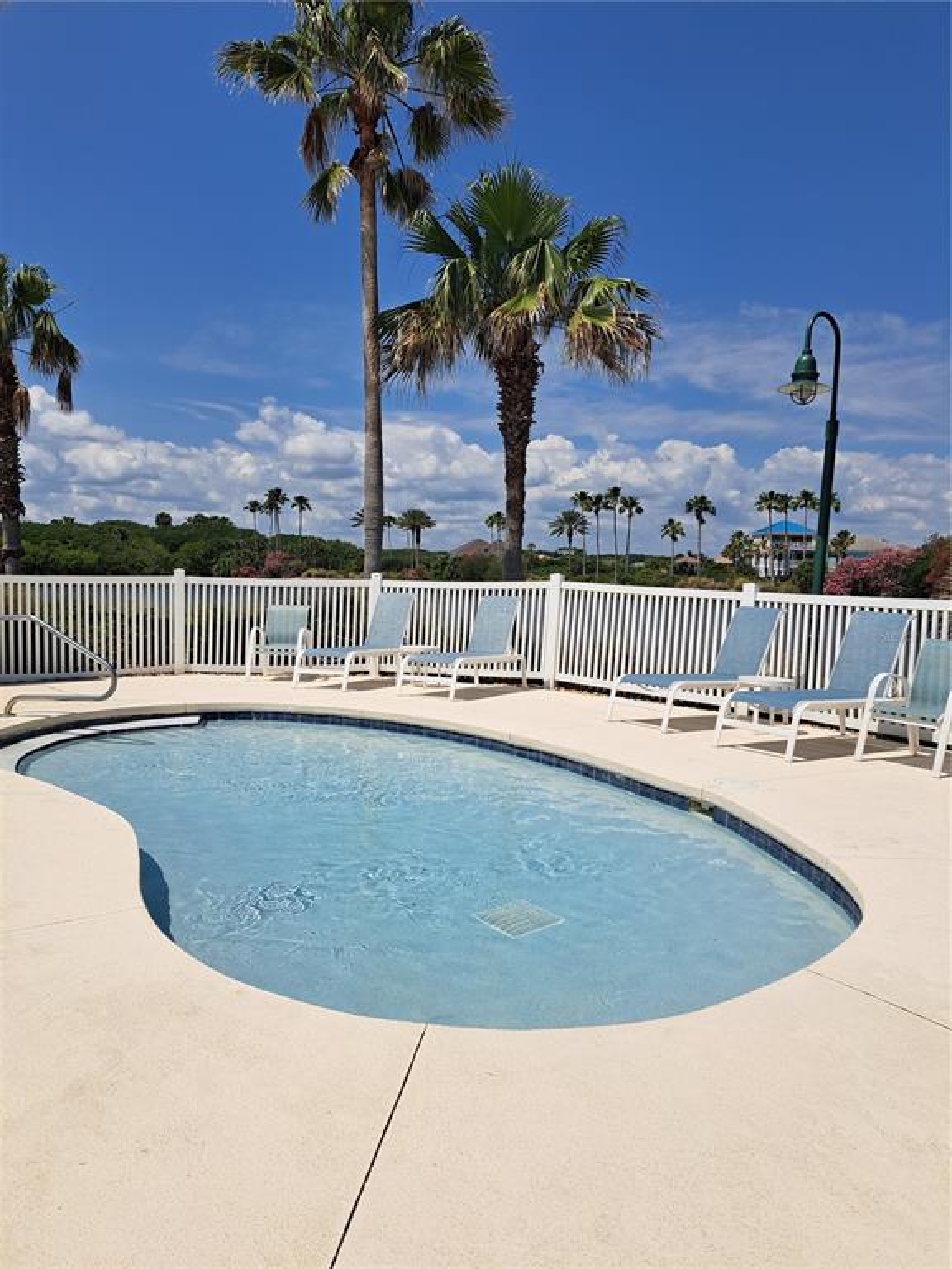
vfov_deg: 71.6
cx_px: 476
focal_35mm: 24
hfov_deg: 56.8
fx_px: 880
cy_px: 634
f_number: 1.8
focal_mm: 5.23
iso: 50
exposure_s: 1/3344
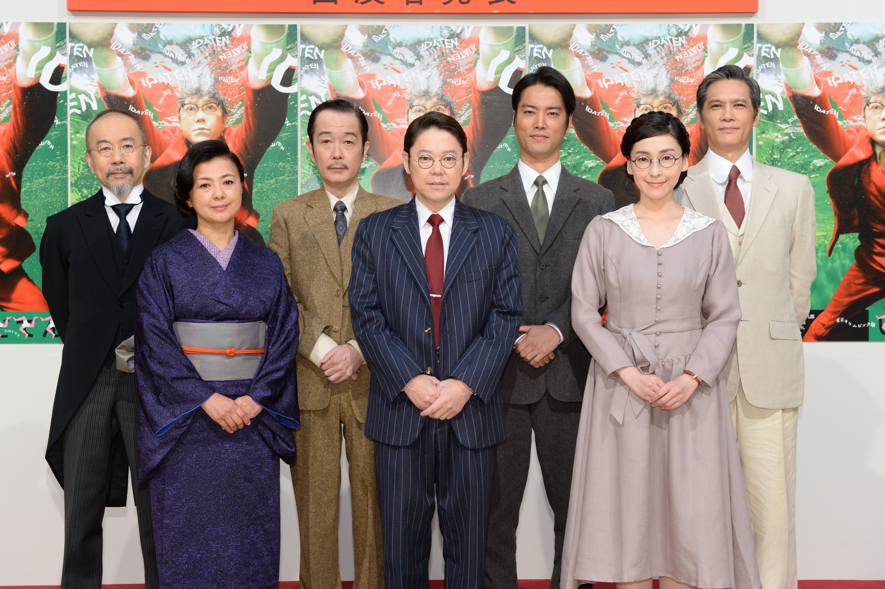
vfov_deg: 23.4
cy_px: 294
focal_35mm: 58
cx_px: 442
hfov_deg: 34.5
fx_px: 1425
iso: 1600
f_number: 8
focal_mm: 58
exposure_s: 1/160
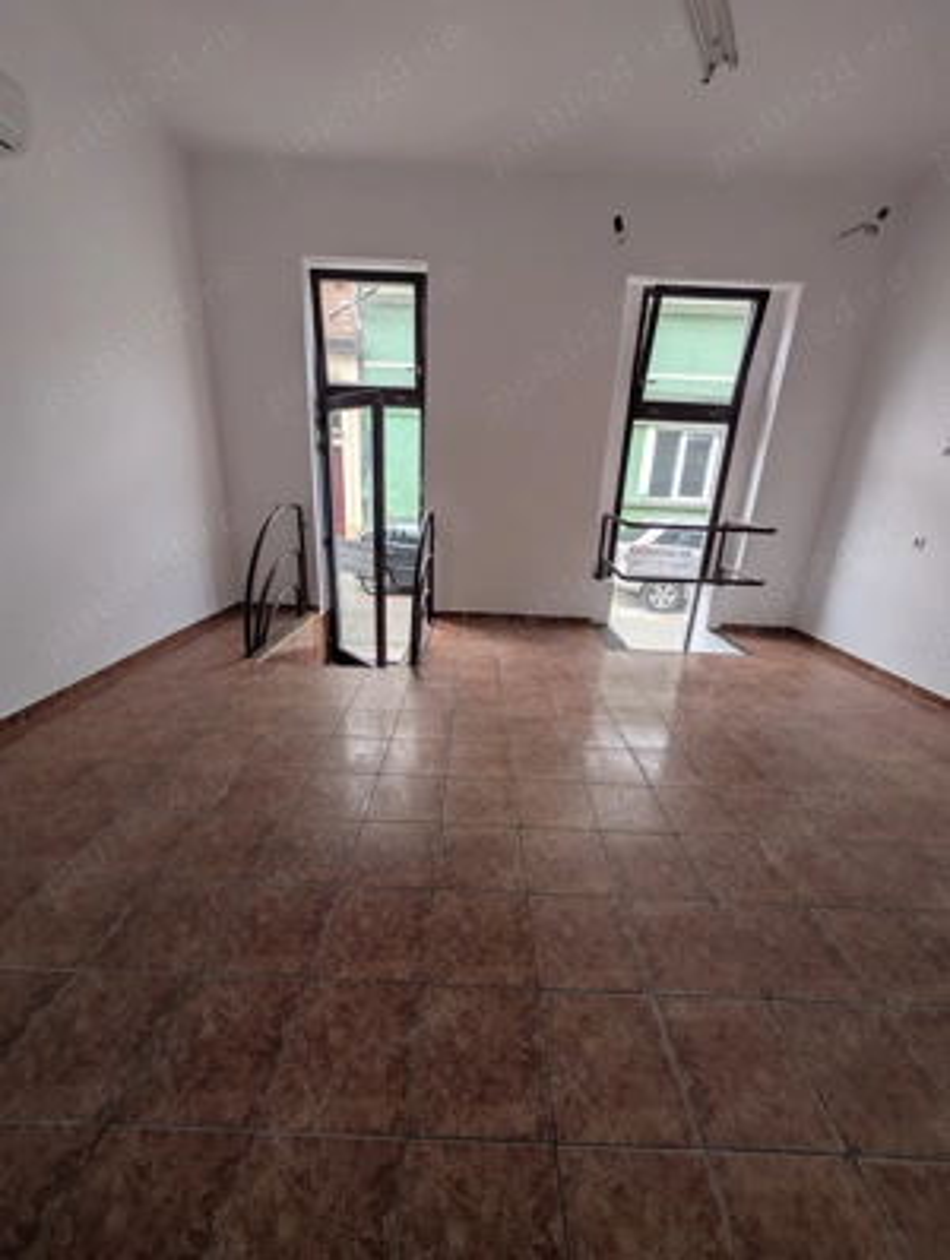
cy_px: 630
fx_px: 438
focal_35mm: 12
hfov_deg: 94.7
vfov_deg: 110.4
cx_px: 475
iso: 51
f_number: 1.7
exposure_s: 1/172
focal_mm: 2.02
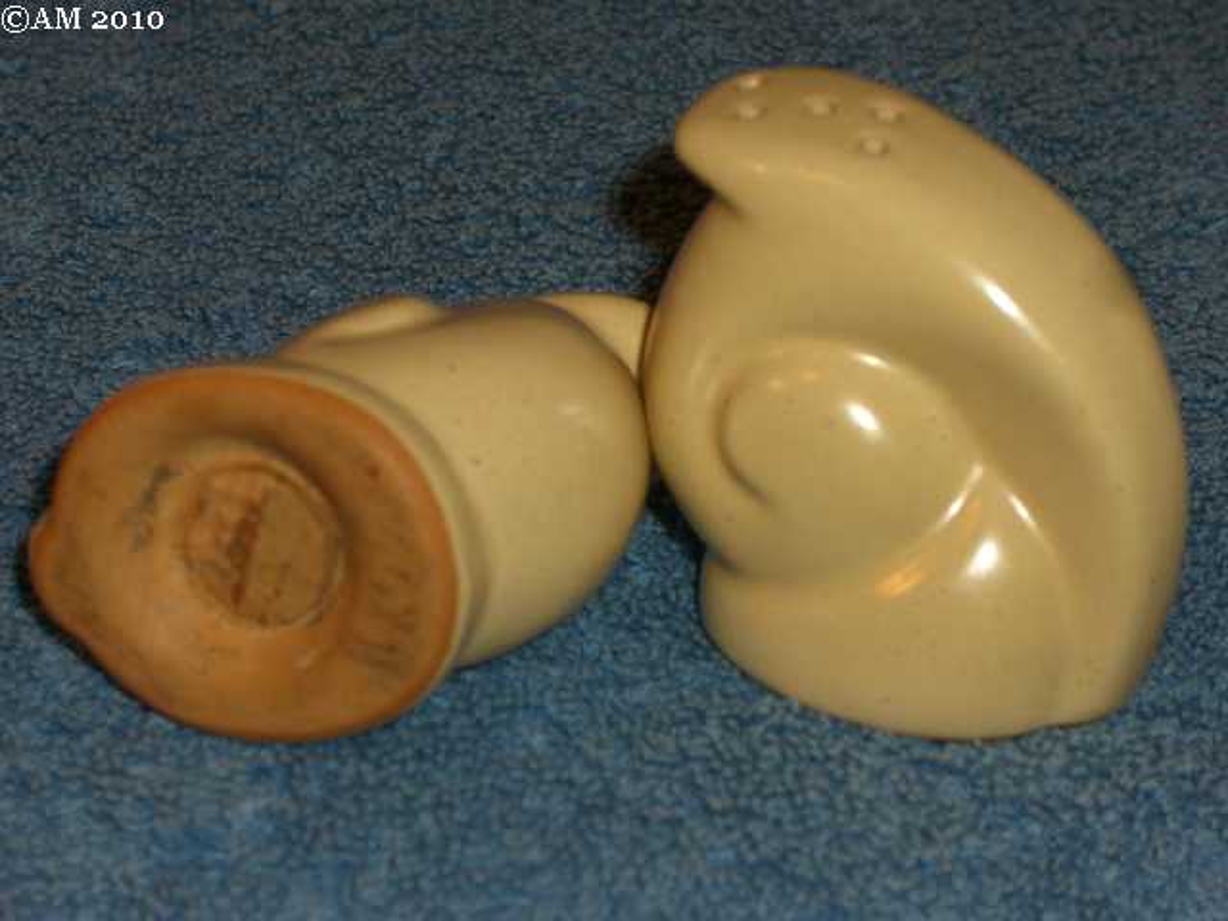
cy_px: 460
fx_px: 4044
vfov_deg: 13.0
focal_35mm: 114
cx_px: 614
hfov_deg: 17.3
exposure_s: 1/60
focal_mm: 23.7
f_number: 5.4
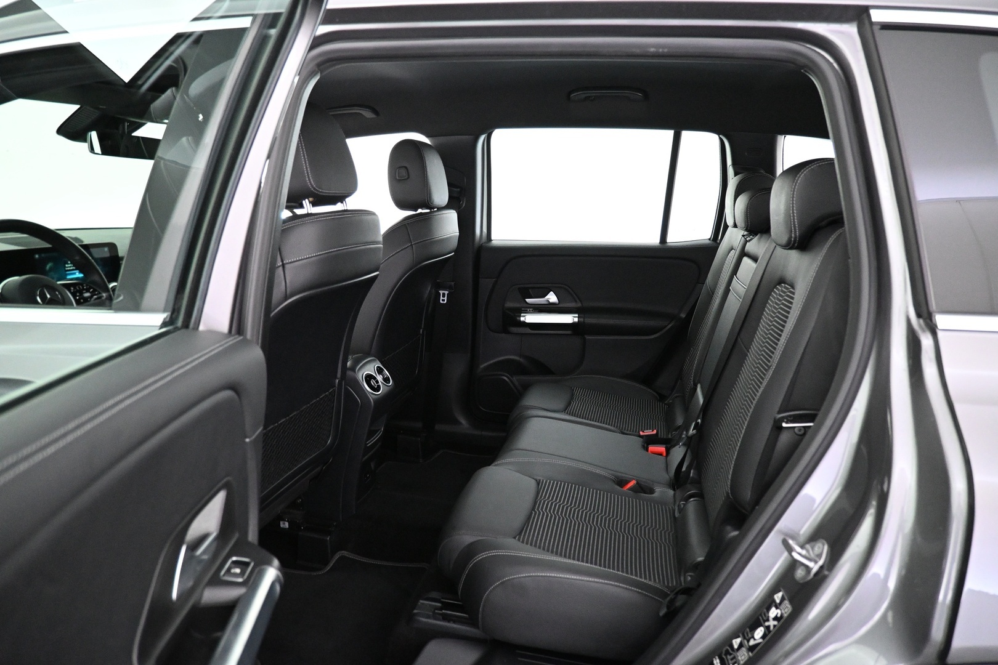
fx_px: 665
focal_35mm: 24
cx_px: 499
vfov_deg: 53.1
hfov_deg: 73.7
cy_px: 332
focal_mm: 16
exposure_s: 1/30
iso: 4000
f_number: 3.5
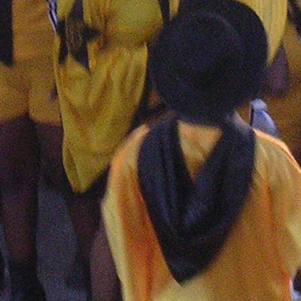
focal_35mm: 464
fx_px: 4565
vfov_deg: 3.8
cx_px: 231
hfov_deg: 3.8
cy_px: 40
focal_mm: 15.2
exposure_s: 1/60.1
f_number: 4.5
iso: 355
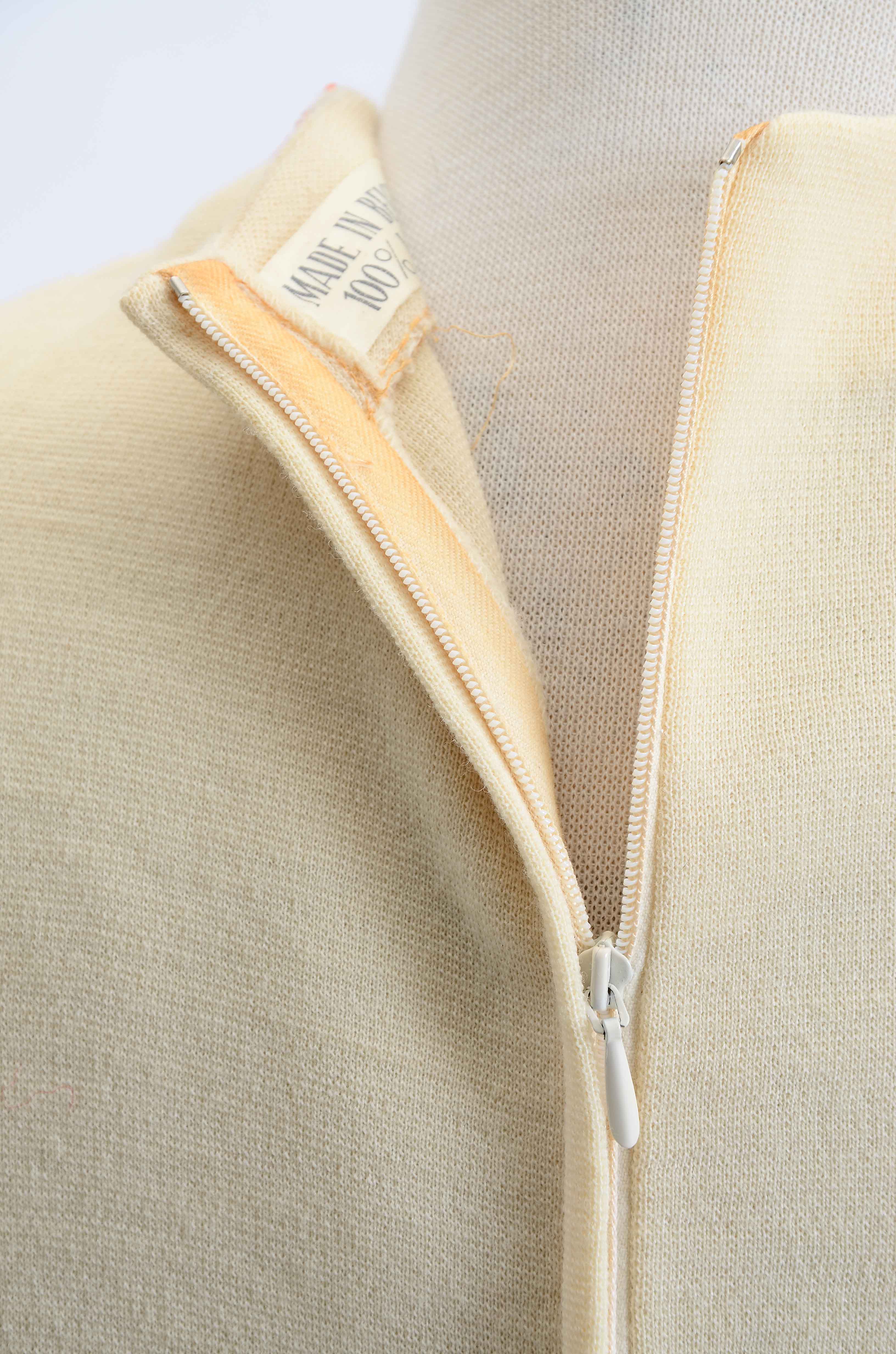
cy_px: 677
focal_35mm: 120
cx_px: 448
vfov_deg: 17.1
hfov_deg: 11.4
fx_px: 4500
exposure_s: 1/80
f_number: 7.1
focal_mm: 80
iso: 160
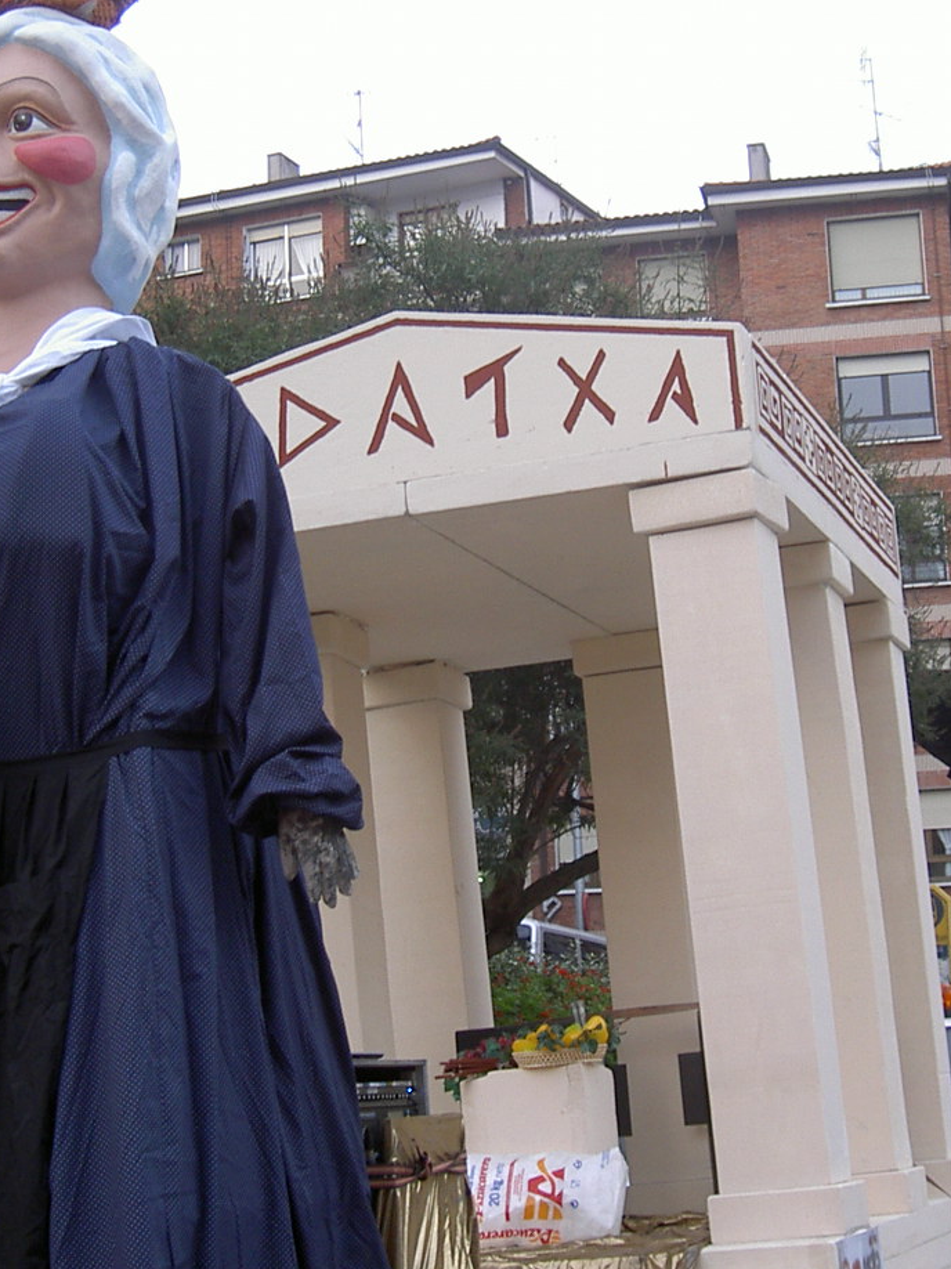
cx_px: 470
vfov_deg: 28.5
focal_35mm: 68
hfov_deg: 21.6
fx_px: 2492
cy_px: 542
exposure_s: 1/84
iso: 100
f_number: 2.8
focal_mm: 8
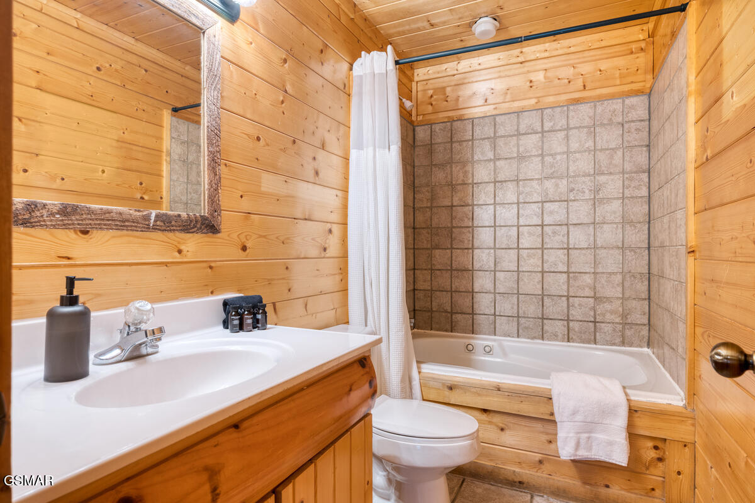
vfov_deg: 63.2
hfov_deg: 85.4
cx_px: 378
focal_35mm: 20
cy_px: 252
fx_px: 409
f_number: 8
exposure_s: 1/4
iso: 200
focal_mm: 19.5
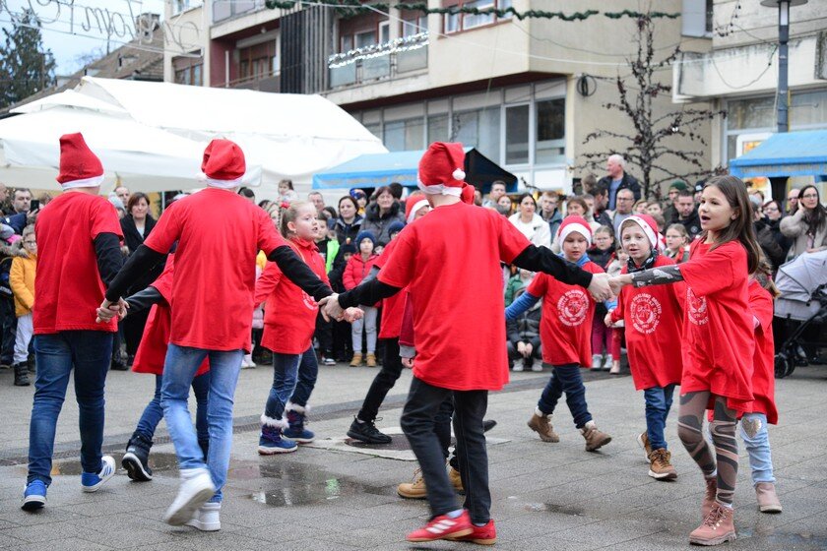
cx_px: 414
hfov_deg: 36.2
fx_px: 1263
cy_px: 276
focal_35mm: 55
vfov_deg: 24.6
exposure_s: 1/125
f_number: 4
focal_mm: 55
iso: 4000
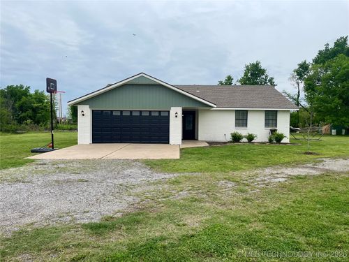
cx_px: 174
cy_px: 131
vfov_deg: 53.1
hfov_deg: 67.3
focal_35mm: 26
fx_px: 262
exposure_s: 1/2304
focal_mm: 4.2
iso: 32
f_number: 1.6
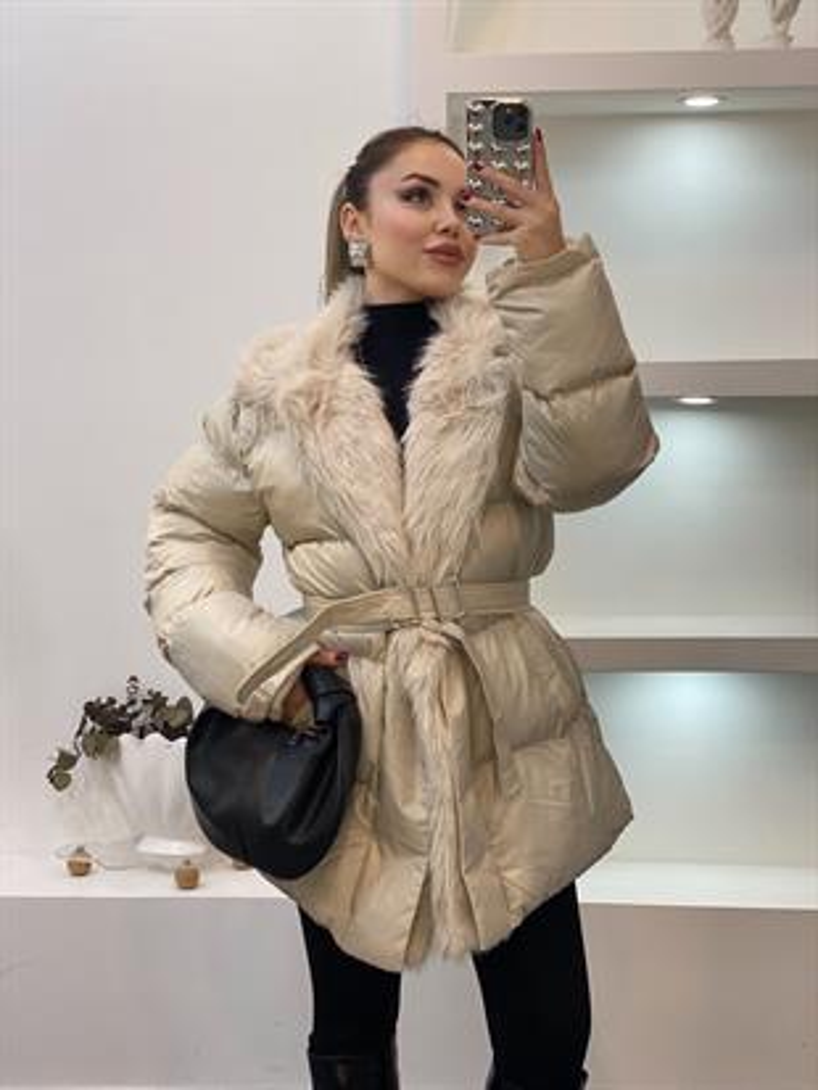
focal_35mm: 52
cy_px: 545
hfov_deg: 28.0
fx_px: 1638
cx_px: 409
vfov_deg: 36.8
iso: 80
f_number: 2
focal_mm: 6
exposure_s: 1/100
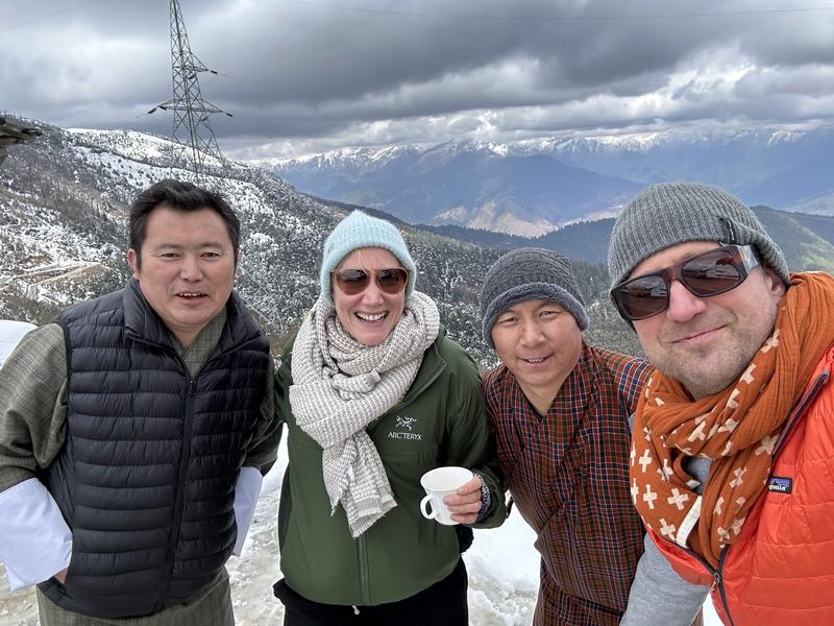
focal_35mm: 23
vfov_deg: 58.9
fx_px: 554
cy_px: 313
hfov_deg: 73.9
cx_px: 417
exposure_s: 1/594
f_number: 1.9
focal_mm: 2.69
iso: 25
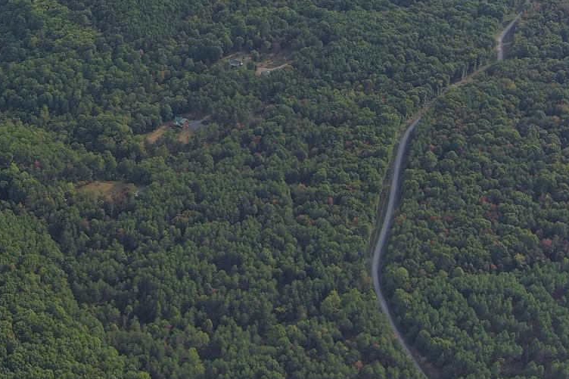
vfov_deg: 16.6
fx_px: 1248
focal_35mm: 79
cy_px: -66
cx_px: -42
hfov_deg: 24.2
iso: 100
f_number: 2.8
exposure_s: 1/683
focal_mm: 10.57
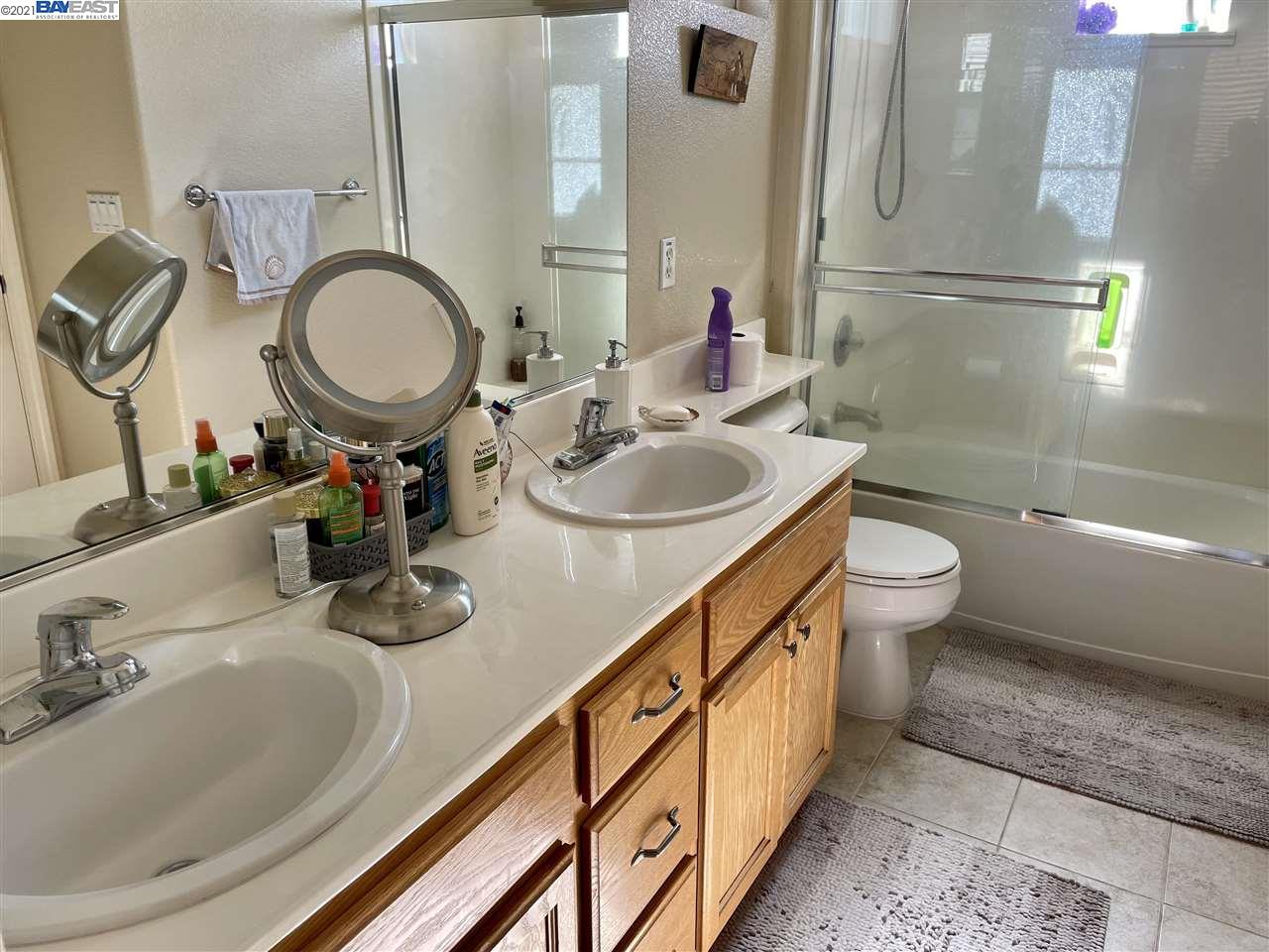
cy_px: 476
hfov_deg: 67.3
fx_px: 953
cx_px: 634
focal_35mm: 26
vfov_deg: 53.1
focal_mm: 4.2
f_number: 1.6
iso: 64
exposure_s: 1/121
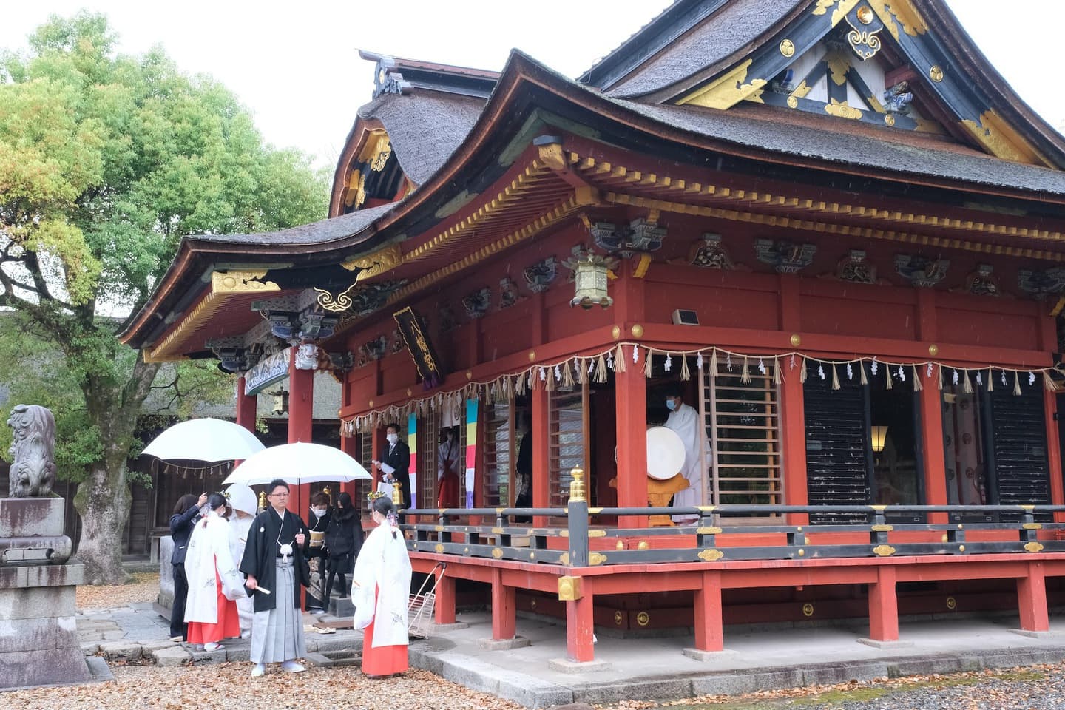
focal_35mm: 33
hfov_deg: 57.2
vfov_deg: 40.0
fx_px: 976
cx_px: 532
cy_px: 355
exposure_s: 1/200
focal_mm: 22.3
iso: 1600
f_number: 8
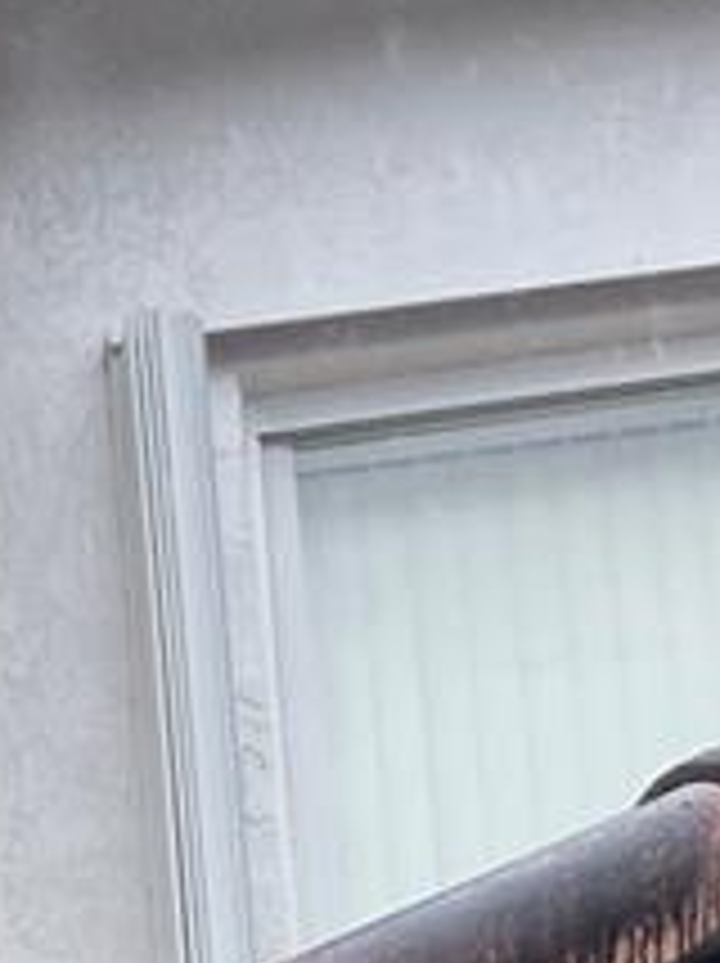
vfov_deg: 11.1
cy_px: 2390
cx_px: -1206
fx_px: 4057
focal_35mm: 146
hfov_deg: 8.8
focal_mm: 4.2
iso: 32
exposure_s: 1/615
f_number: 1.6
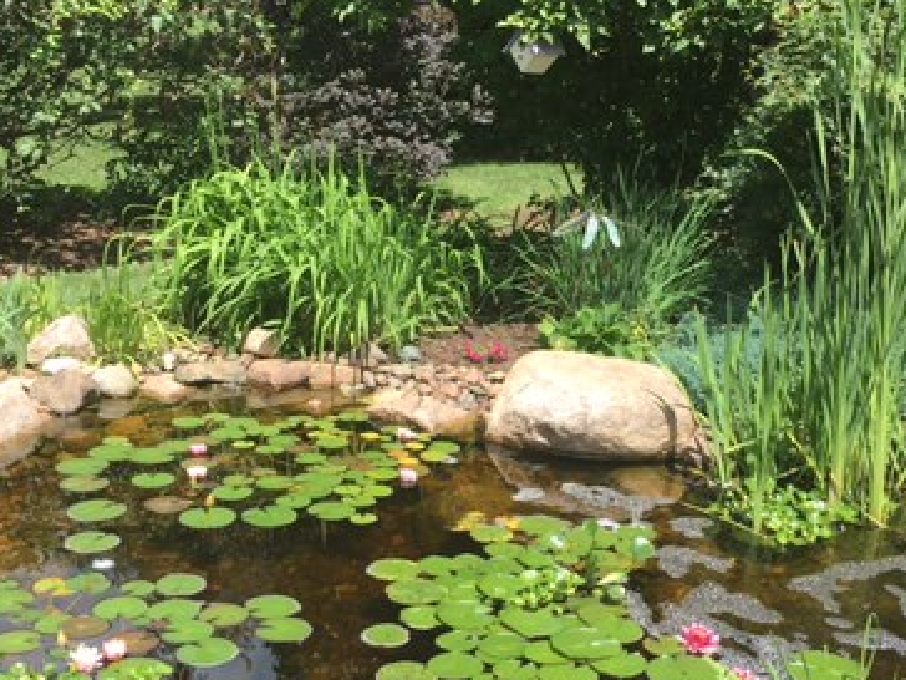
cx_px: 540
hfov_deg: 37.4
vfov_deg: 28.5
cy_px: 379
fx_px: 1335
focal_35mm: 51
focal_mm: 4.15
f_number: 2.2
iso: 25
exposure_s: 1/777
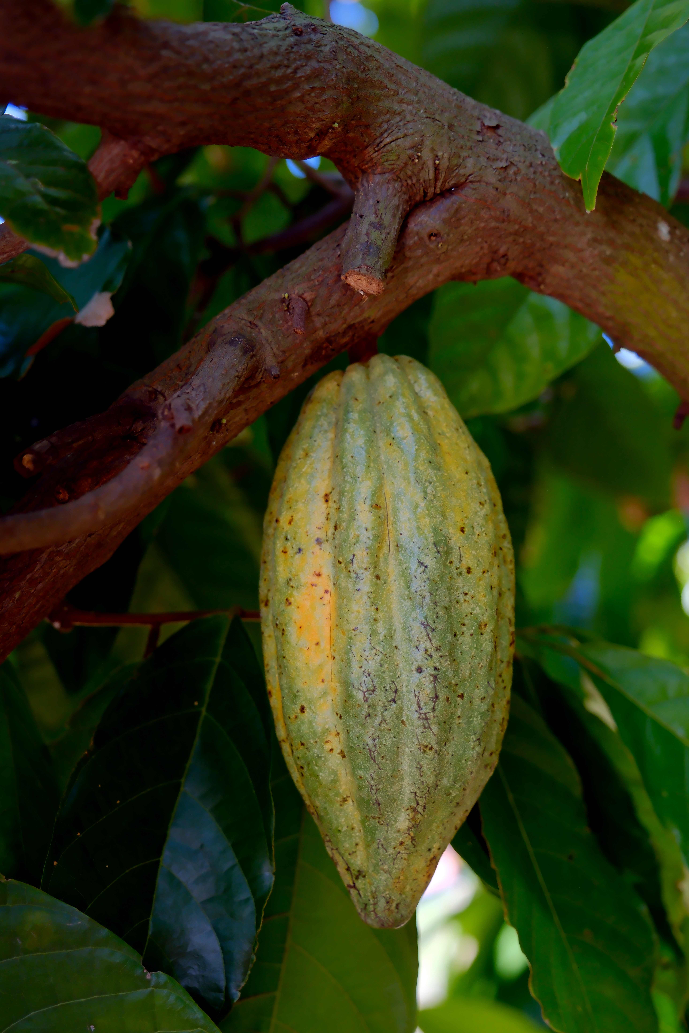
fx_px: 1378
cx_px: 344
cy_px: 516
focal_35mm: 48
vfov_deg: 41.1
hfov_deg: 28.1
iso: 640
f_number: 2.8
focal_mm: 32.1
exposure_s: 1/680
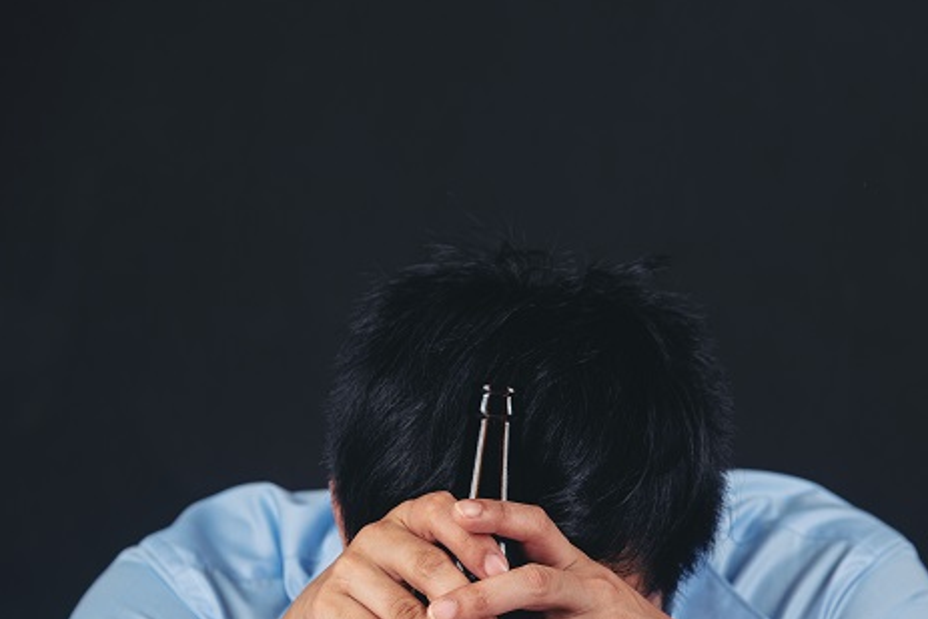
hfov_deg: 7.6
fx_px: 7013
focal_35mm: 272
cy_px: 587
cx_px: 659
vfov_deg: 5.0
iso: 100
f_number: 4
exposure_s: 1/200
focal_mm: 140
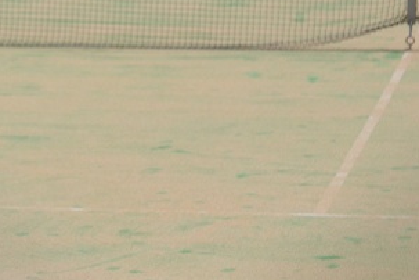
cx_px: 11
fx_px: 3423
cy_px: -39
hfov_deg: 7.0
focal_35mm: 294
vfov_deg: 4.7
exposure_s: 1/4000
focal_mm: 85
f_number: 7.1
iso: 800
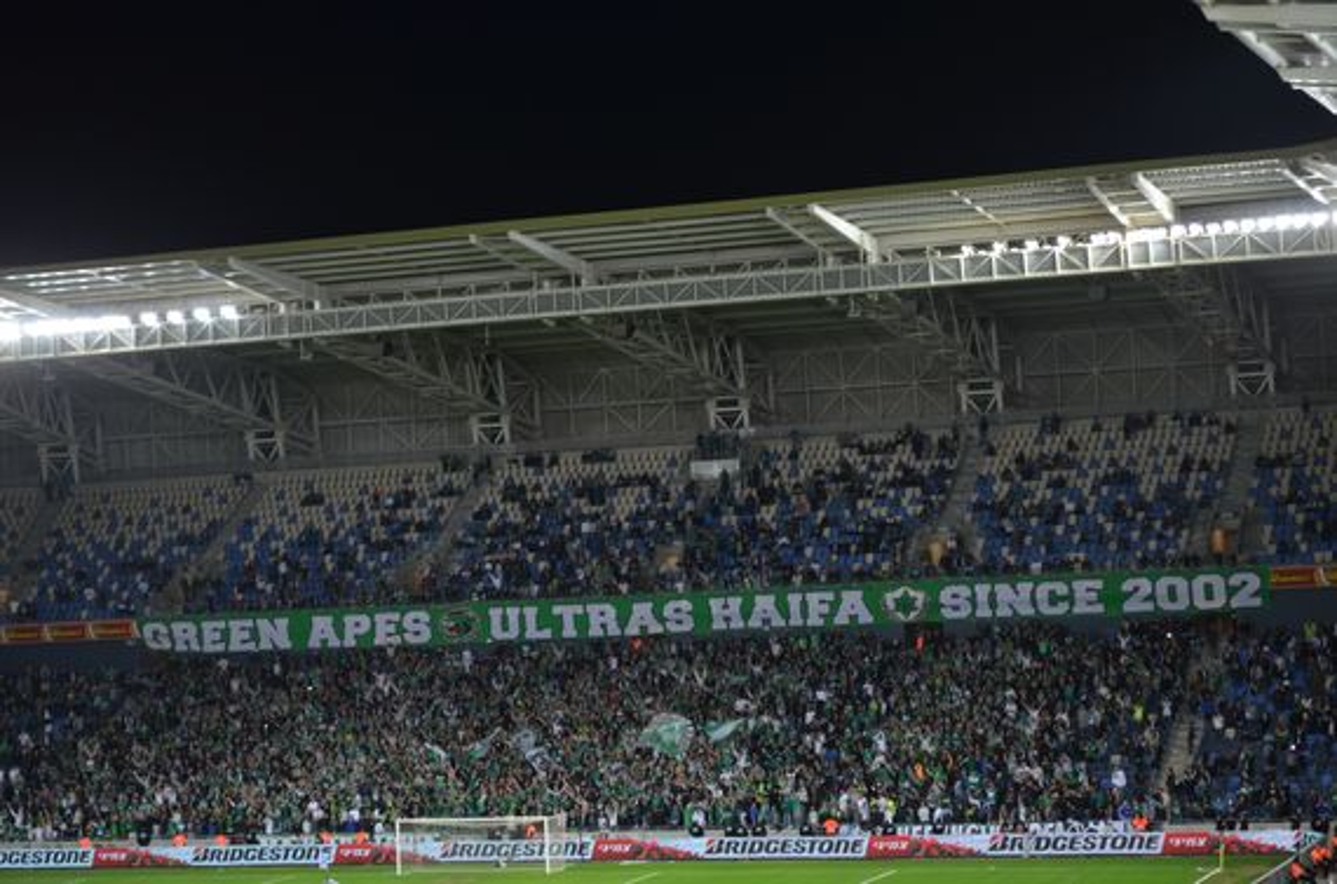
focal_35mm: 82
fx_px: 3056
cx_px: 668
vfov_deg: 16.5
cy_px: 442
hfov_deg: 24.7
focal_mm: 55
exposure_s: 1/60
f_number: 5.6
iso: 400
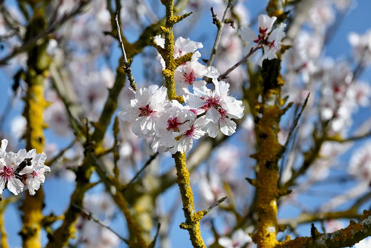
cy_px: 124
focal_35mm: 198
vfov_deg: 6.9
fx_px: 2041
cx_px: 186
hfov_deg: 10.4
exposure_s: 1/5000
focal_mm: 132
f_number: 5.6
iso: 1600
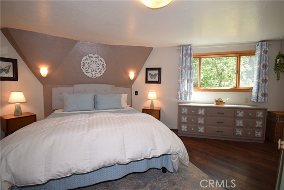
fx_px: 118
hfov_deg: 100.4
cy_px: 95
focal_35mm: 15
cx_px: 142
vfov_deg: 77.4
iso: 800
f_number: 5.6
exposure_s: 1/125
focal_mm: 10
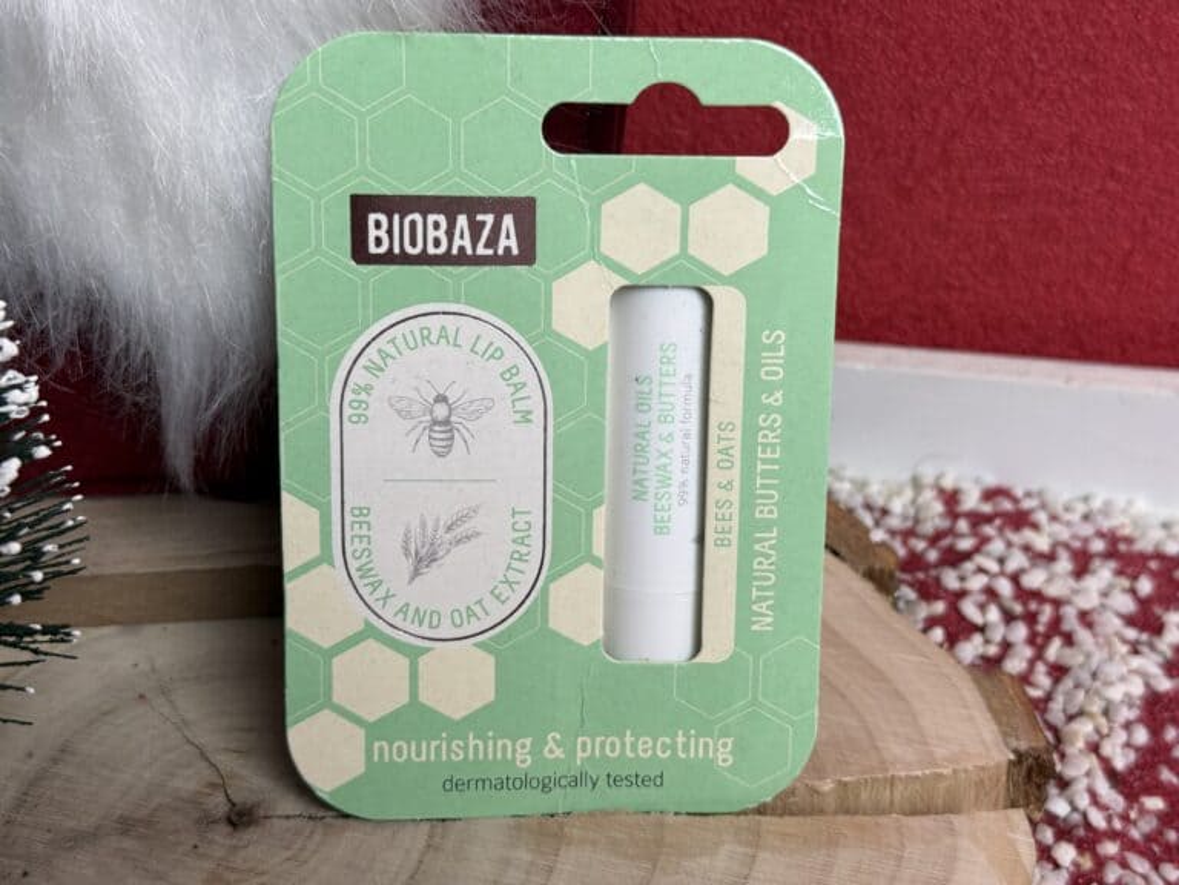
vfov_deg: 30.3
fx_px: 1635
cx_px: 590
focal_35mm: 48
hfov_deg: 39.7
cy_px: 442
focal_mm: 6.76
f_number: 1.78
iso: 80
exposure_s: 1/100
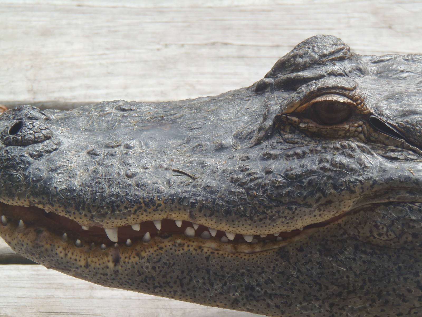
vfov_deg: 5.3
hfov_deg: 7.1
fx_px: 3401
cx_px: 211
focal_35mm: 279
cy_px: 158
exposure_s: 1/125
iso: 64
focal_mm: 51.7
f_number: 5.2
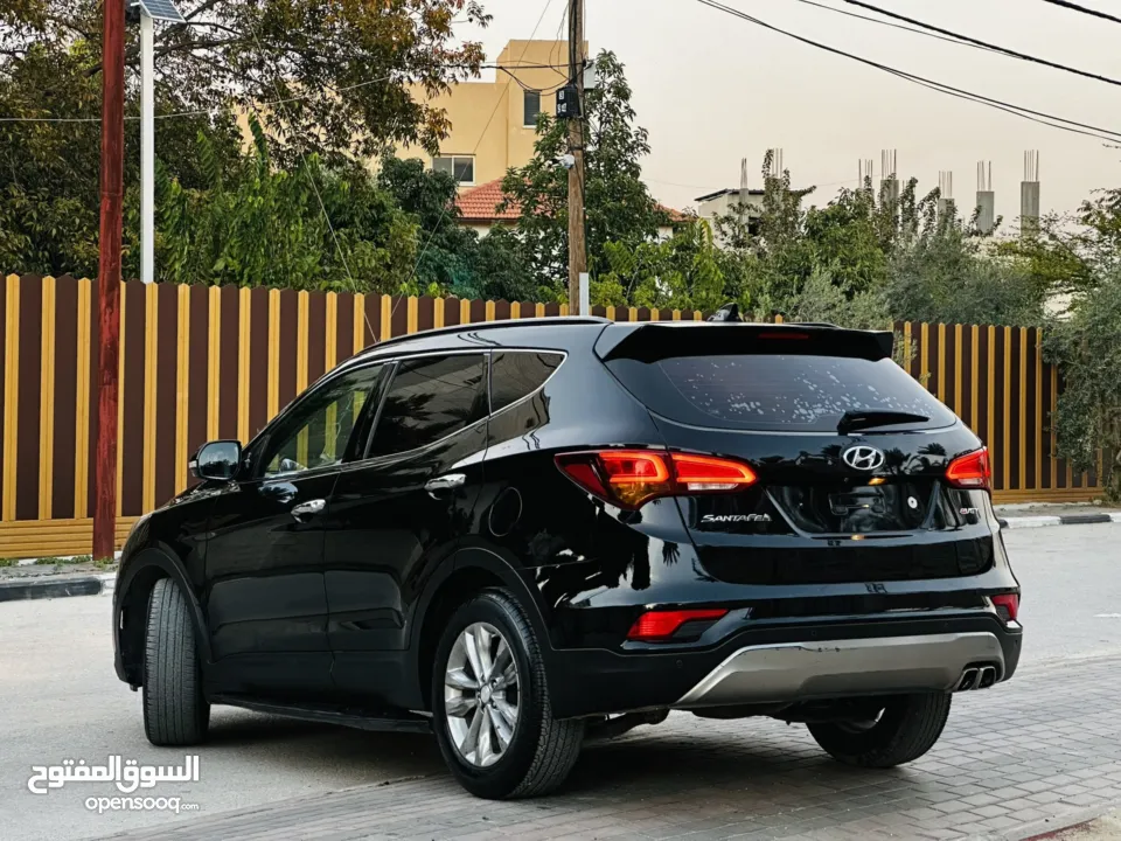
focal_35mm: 77
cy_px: 420
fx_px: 2494
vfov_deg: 19.1
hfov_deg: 25.3
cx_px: 560
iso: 320
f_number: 2.8
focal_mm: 9
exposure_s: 1/60
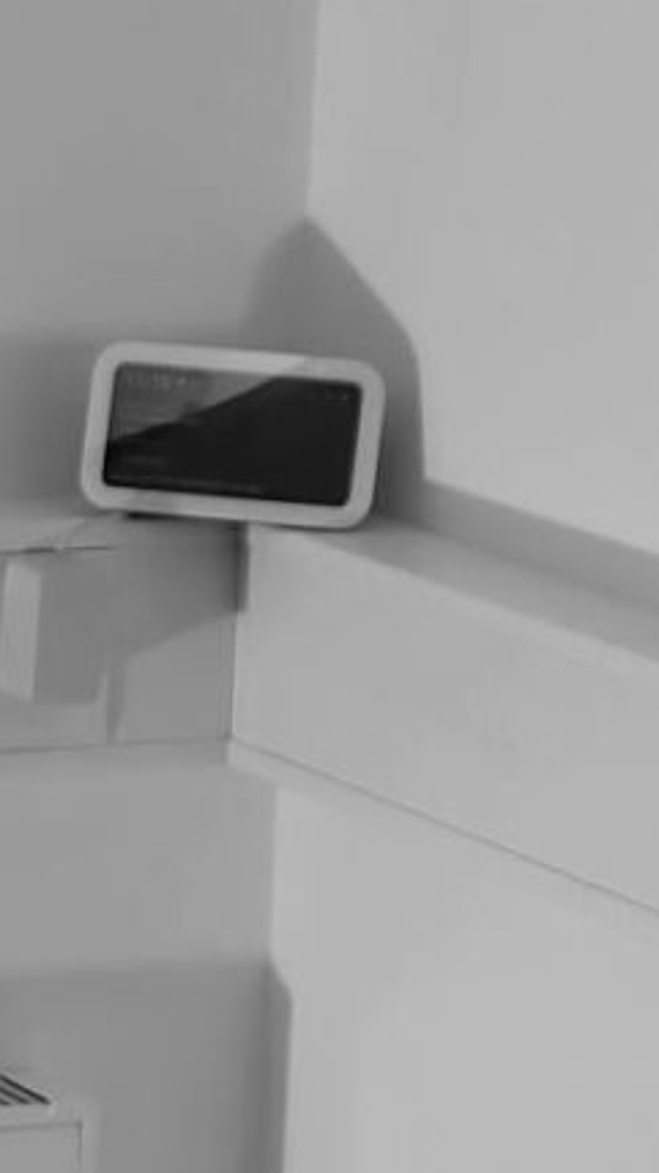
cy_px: 1520
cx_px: -731
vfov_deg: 9.4
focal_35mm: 225
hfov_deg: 5.3
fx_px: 6997
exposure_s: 1/125
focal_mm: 24.3
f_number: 5.6
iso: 125
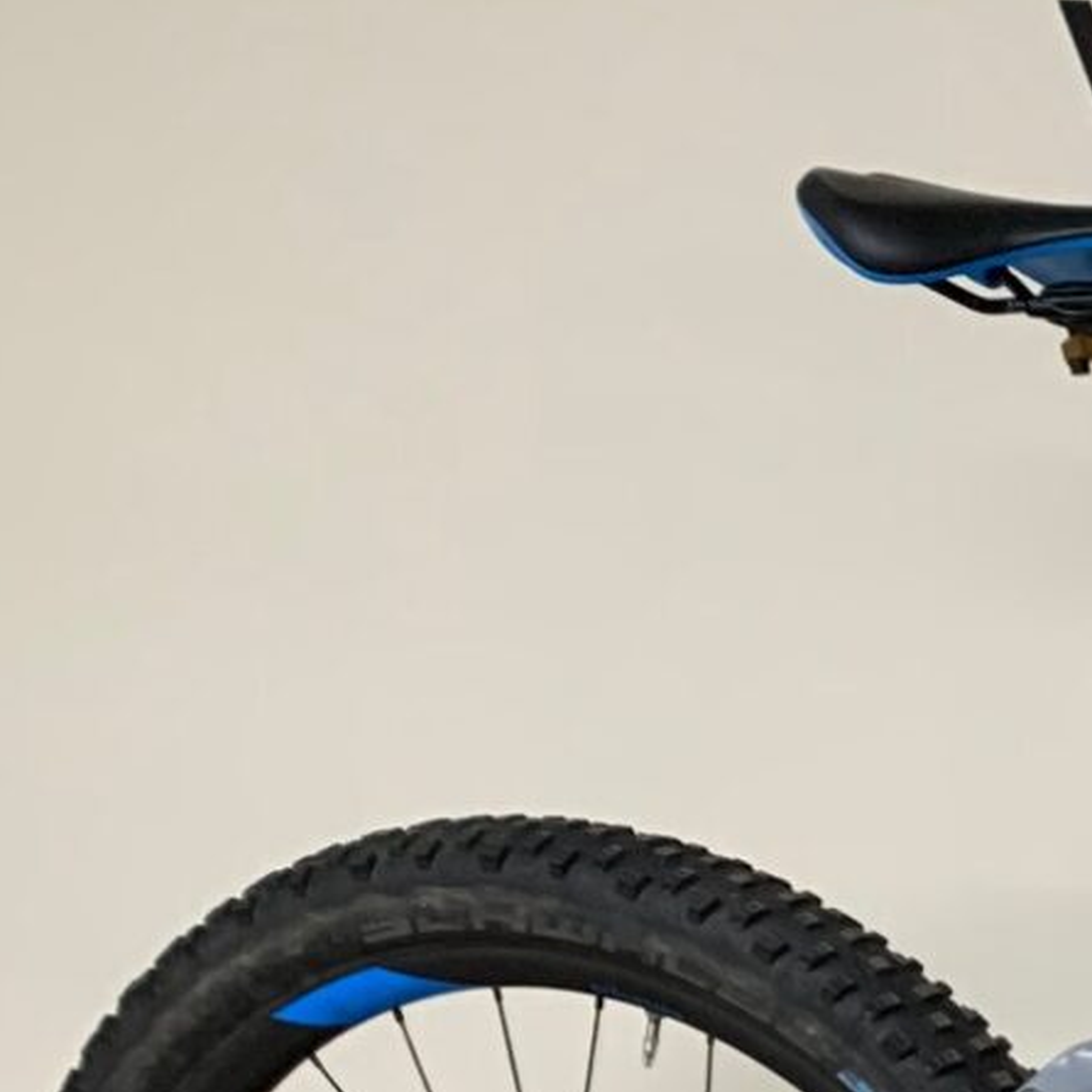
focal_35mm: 103
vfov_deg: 16.4
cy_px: 1183
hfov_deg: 14.2
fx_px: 3676
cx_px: 2169
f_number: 1.8
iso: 320
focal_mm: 4.25
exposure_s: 1/50
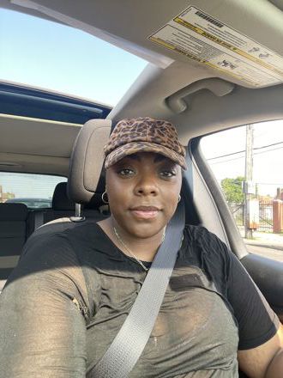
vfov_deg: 73.9
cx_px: 142
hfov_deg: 58.9
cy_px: 189
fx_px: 251
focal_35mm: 23
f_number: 2.2
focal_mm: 2.71
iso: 50
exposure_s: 1/121
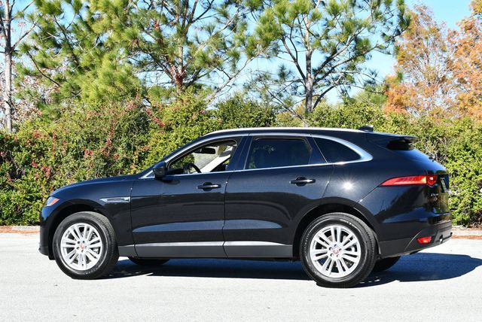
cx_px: 241
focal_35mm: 68
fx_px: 911
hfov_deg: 29.6
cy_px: 161
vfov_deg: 20.1
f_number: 8
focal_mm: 34
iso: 160
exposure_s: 1/250
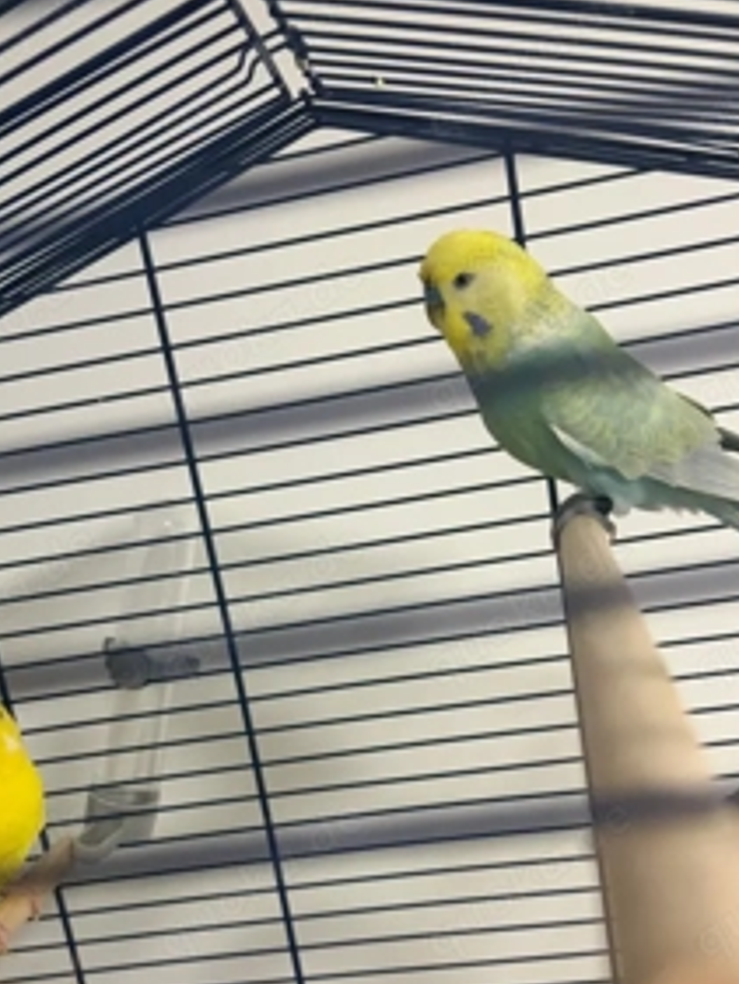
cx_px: 336
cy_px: 644
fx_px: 1052
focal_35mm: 37
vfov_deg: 49.4
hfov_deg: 38.7
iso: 320
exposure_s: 1/50
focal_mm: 5.96
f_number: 1.6
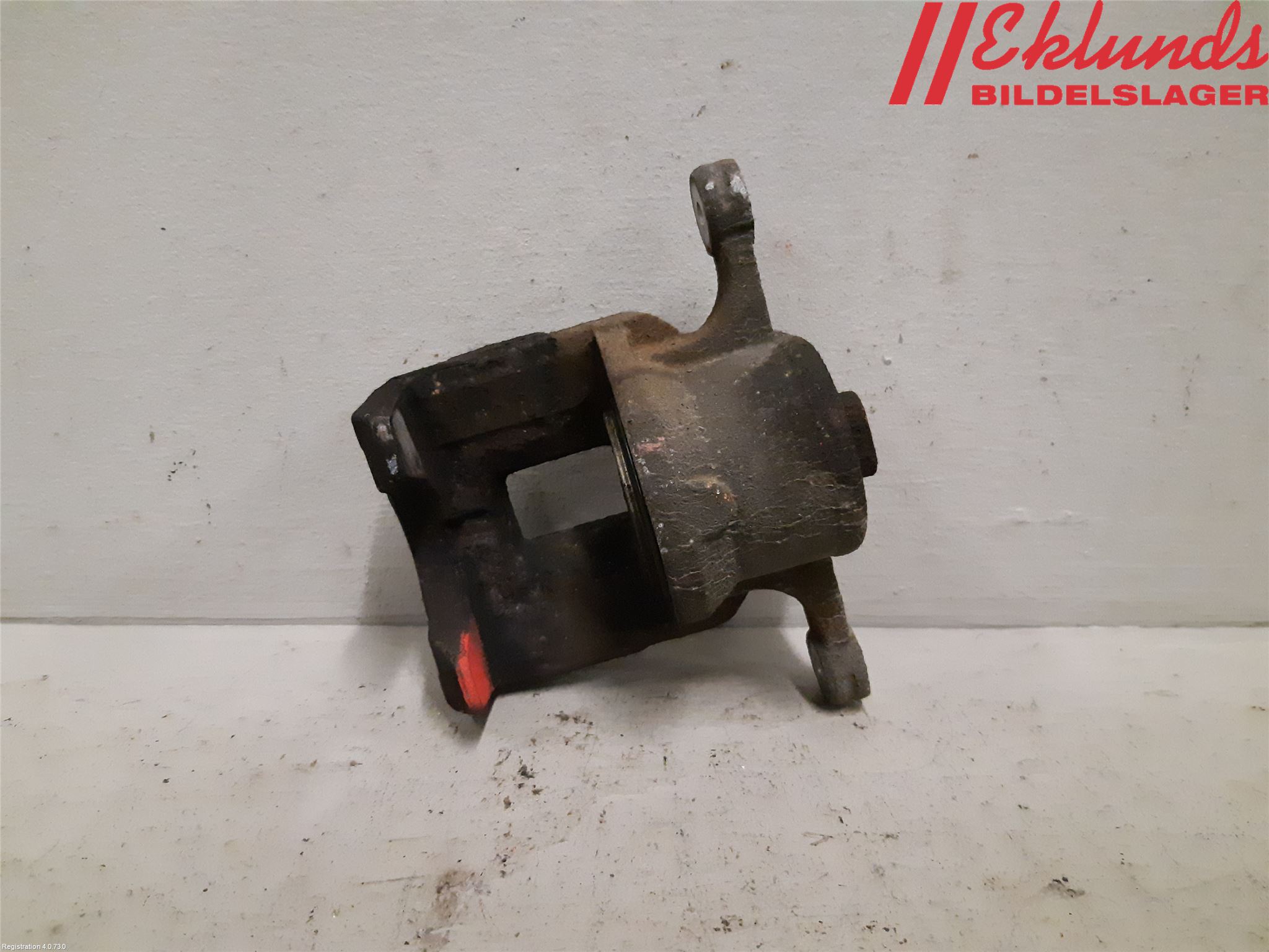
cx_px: 634
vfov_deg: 53.1
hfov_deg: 67.3
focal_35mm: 26
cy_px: 476
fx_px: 953
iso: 800
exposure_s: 1/201
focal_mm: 3.93
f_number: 1.7
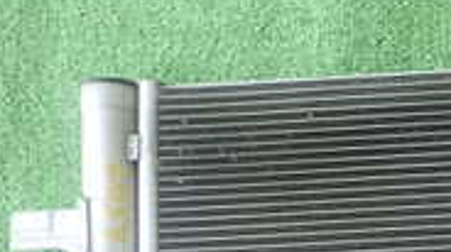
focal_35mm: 89
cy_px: 303
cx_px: 620
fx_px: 1063
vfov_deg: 13.2
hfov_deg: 21.2
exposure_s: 1/80
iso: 100
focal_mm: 4.5
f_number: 2
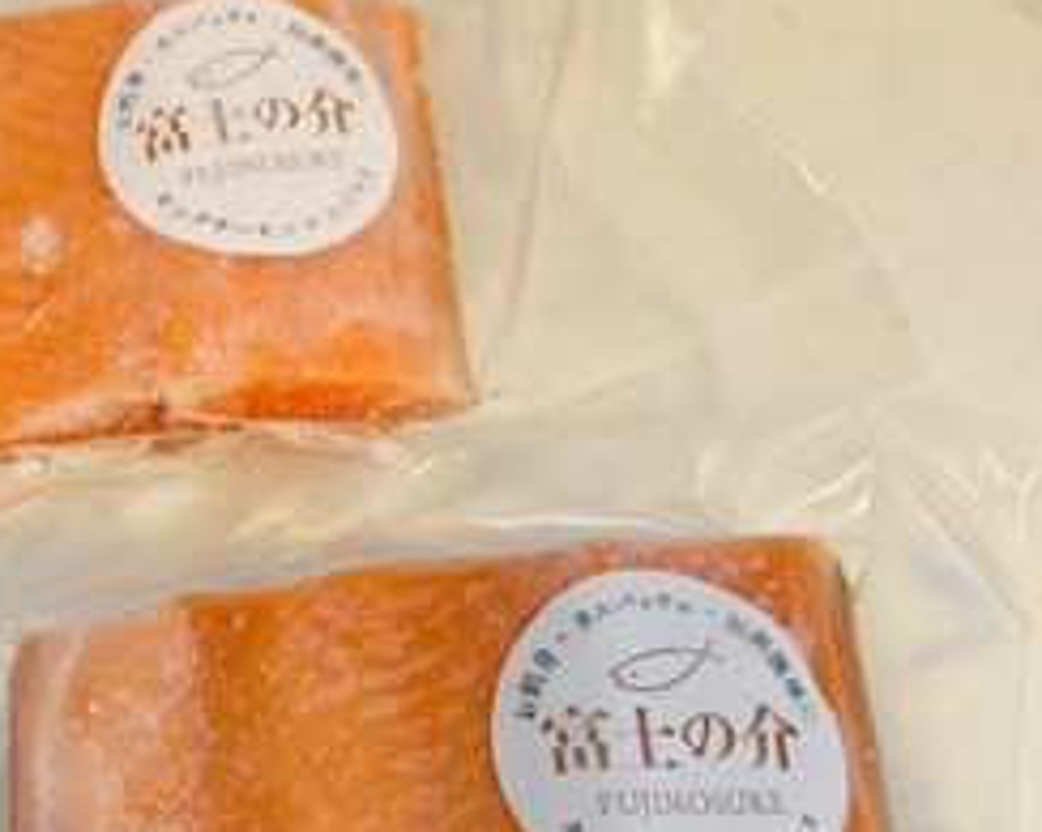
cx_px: 88
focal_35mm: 46
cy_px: 593
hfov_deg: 37.5
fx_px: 1418
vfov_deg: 32.3
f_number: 1.78
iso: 160
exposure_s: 1/50
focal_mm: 6.76
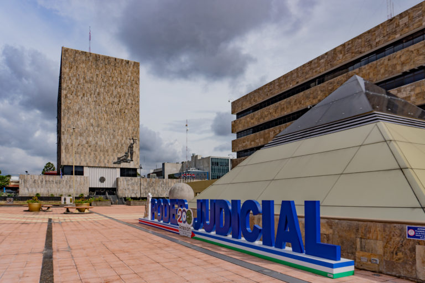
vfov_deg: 53.1
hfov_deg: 73.7
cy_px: 142
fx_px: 283
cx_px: 212
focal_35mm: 24
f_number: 5
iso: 100
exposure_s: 1/1250
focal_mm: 16
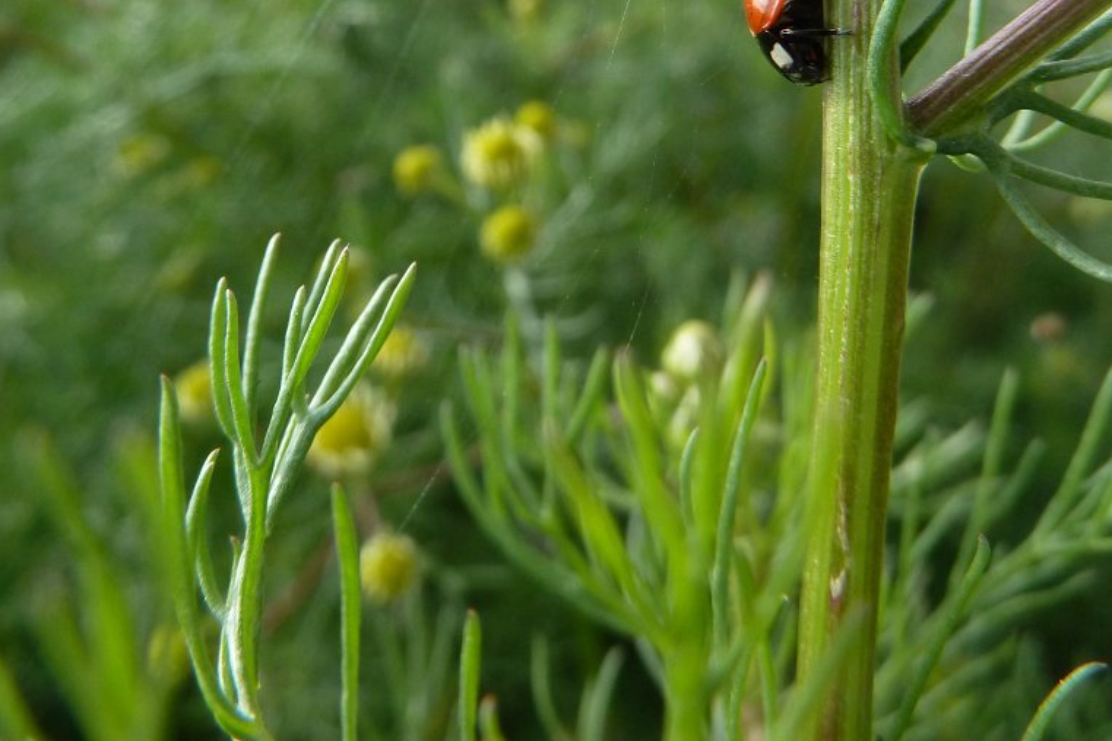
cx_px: 560
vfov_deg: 35.0
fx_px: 1081
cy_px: 37
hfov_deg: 54.4
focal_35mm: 35
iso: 200
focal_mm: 4.1
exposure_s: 1/250
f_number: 4
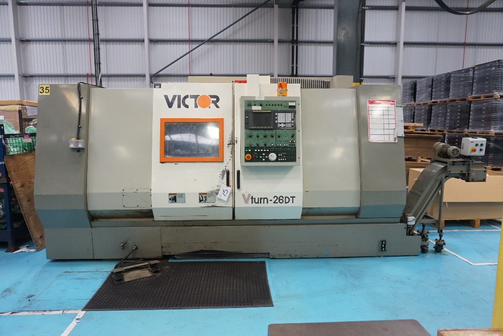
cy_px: 168
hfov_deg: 73.7
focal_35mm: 24
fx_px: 335
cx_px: 252
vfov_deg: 53.1
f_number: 4
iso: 1250
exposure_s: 1/160
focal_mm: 16
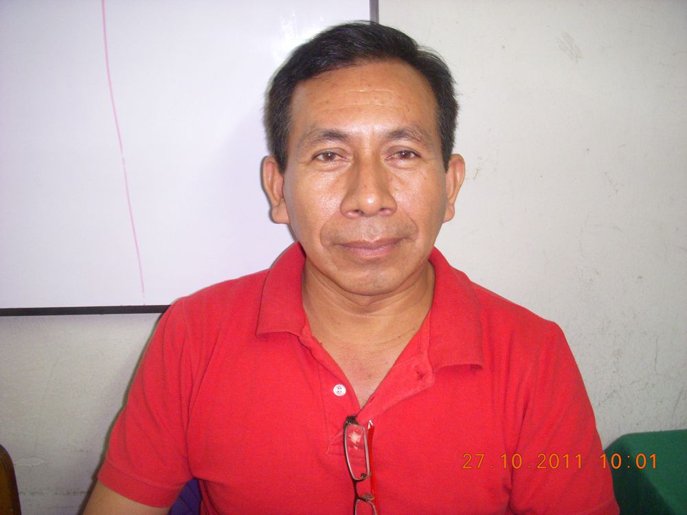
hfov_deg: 49.0
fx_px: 754
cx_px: 344
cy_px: 258
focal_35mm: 38
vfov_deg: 37.7
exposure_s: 1/15
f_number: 3.3
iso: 320
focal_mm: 6.3
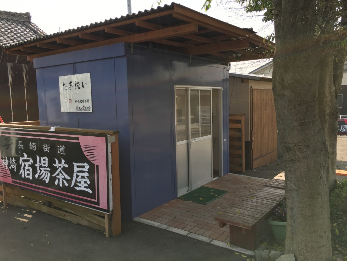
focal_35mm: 29
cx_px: 174
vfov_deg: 48.2
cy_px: 130
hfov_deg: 61.7
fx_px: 291
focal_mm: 4.15
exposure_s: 1/574
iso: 25
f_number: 2.2
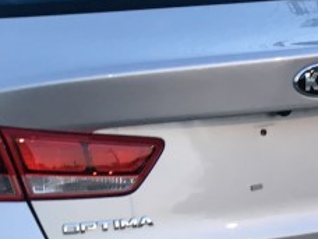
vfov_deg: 11.4
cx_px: 29
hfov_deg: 15.0
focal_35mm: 130
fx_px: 1194
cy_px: 159
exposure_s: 1/30
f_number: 2.2
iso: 50
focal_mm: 4.15
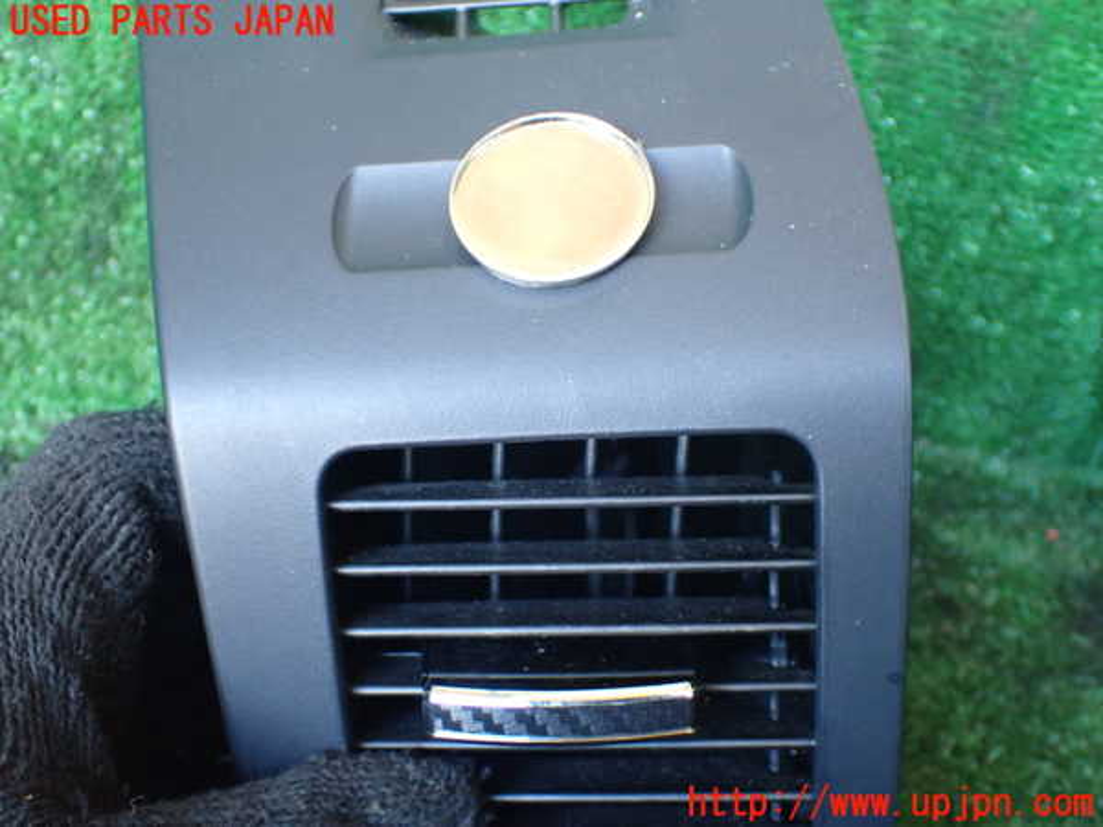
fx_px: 1402
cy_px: 414
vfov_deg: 32.9
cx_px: 552
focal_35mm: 44
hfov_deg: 42.9
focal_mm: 7.84
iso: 1000
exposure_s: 1/40
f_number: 2.9
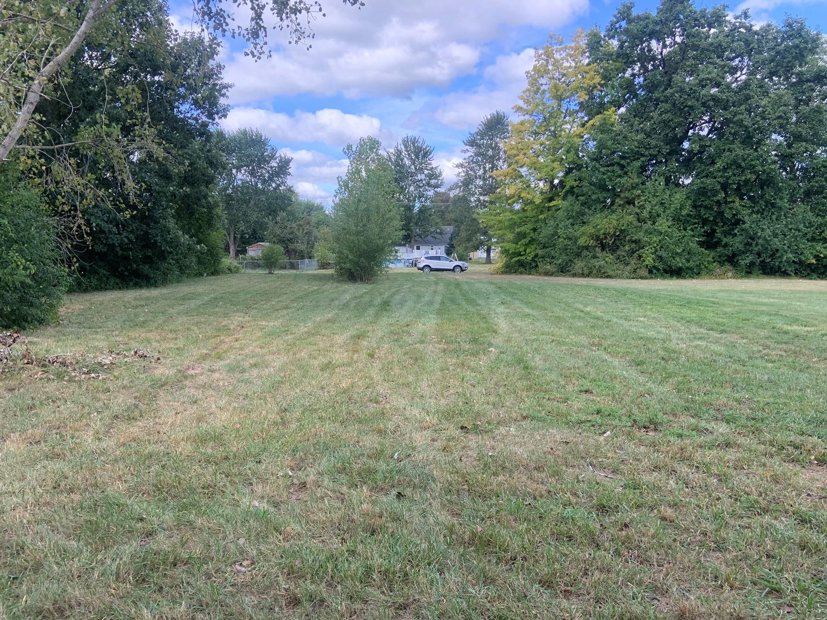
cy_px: 334
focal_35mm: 29
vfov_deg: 48.2
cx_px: 377
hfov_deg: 61.6
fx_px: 693
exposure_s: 1/507
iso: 25
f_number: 1.8
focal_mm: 4.25
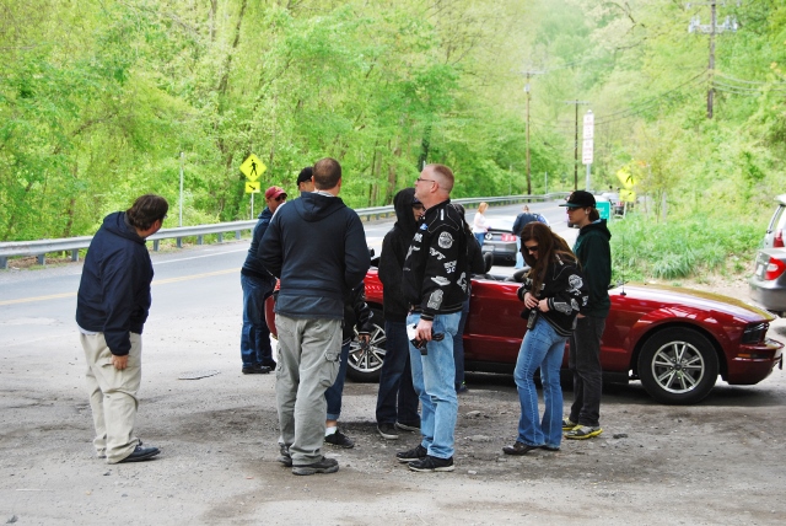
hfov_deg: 33.4
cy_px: 263
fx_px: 1311
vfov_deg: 22.7
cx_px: 393
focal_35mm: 60
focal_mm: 40
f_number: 5.6
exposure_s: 1/125
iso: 160
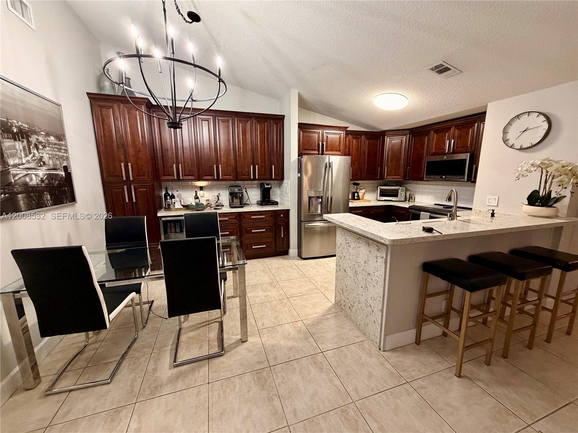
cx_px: 289
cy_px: 216
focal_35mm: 14
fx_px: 234
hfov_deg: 102.1
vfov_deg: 85.7
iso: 500
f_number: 2.2
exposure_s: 1/60
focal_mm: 2.22
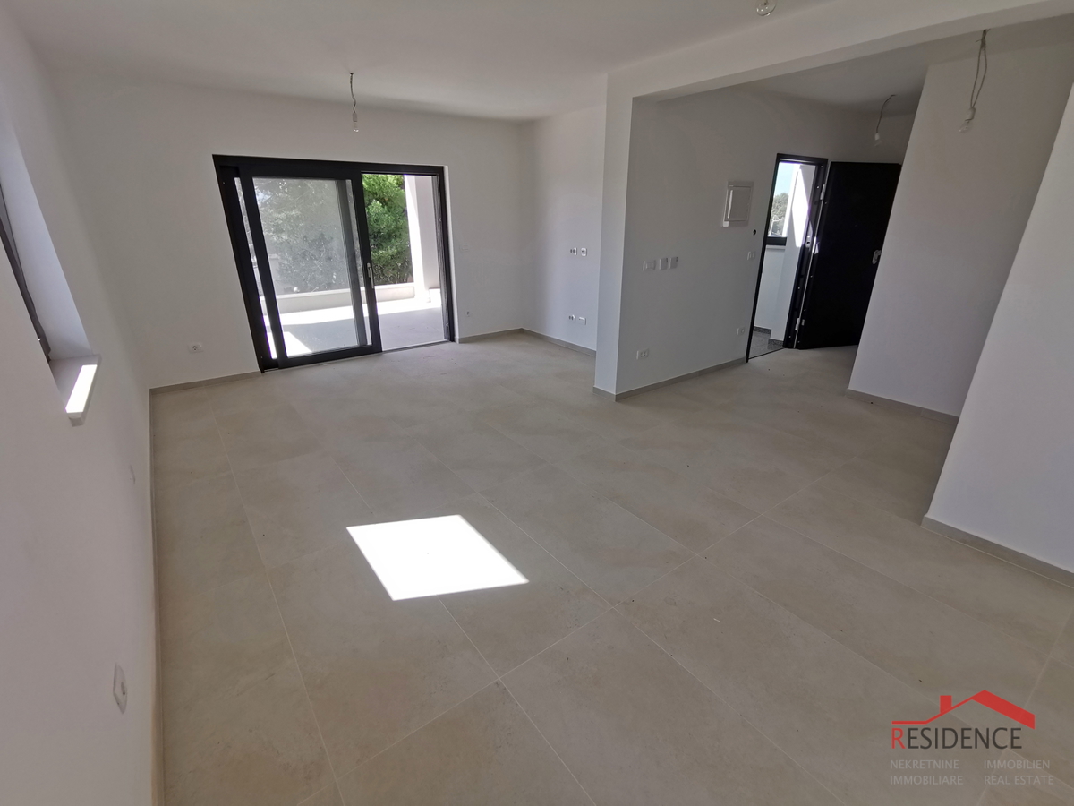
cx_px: 537
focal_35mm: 16
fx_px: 496
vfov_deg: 78.1
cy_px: 403
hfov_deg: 94.5
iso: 50
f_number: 2.2
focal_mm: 2.35
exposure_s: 1/170
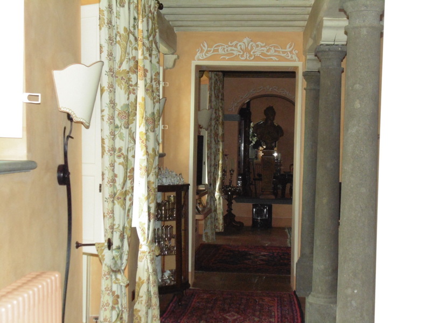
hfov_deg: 33.2
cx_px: 216
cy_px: 162
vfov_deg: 25.2
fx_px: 722
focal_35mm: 58
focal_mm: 10.5
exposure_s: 1/60
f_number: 4
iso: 320
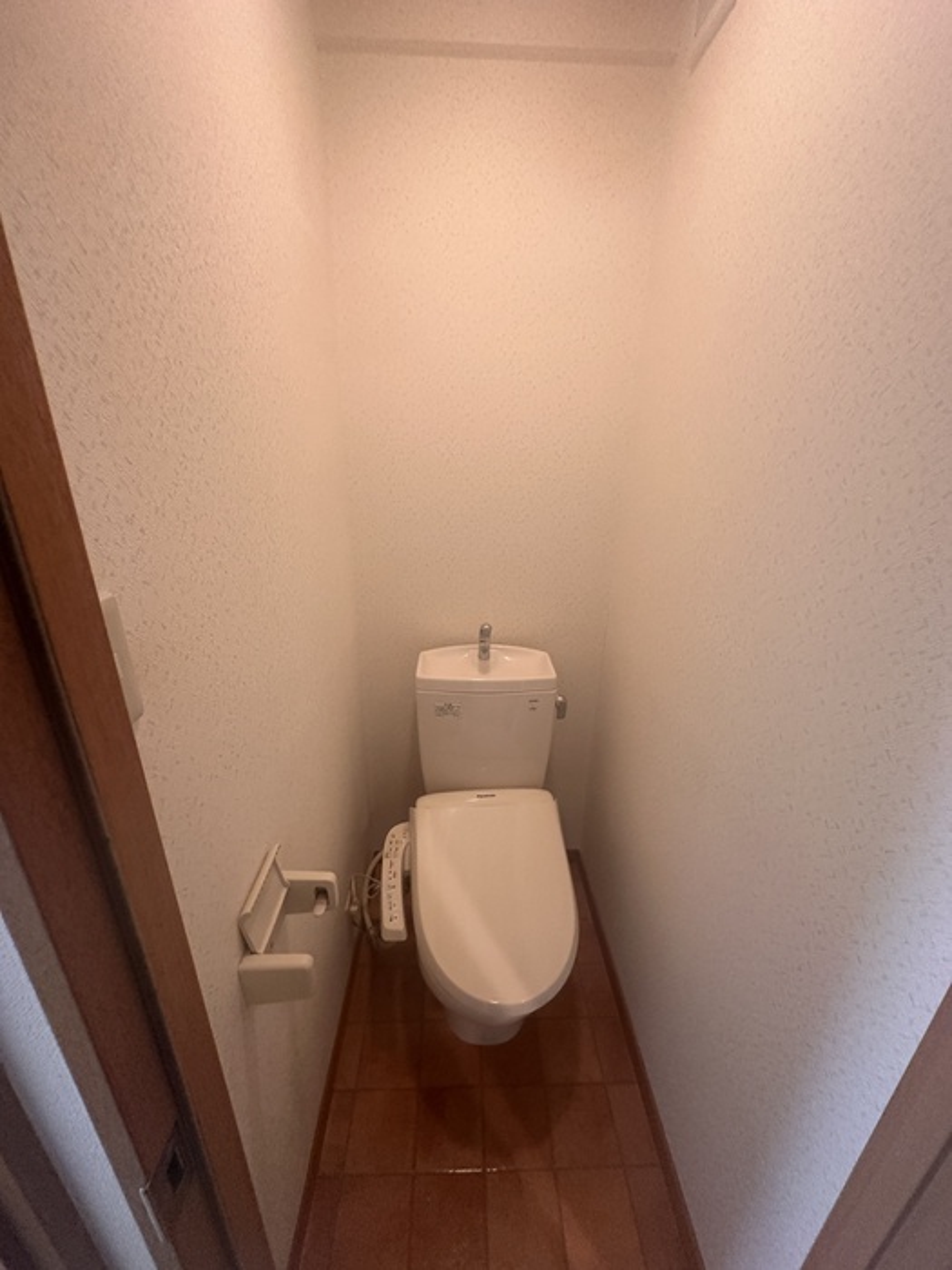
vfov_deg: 102.1
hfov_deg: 85.7
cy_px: 635
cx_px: 476
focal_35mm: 14
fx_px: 513
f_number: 2.2
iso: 320
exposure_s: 1/50
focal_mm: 2.22
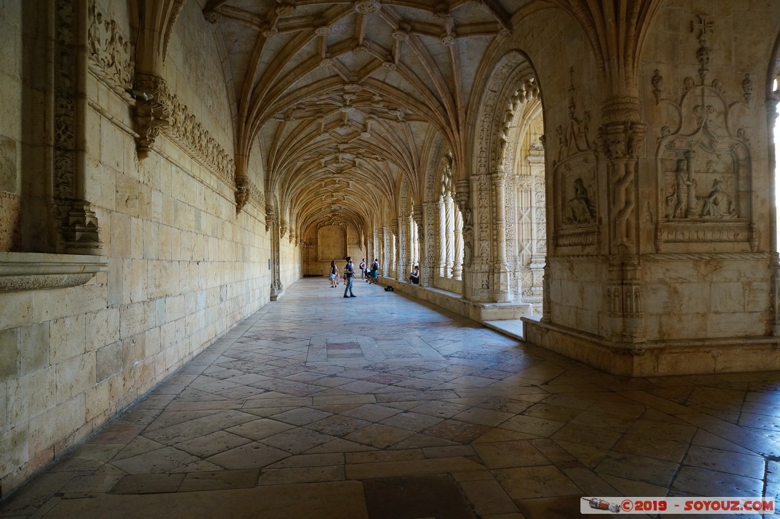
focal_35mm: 24
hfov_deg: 73.8
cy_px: 260
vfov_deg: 53.0
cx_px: 390
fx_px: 519
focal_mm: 16
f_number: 5
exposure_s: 1/100
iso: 800
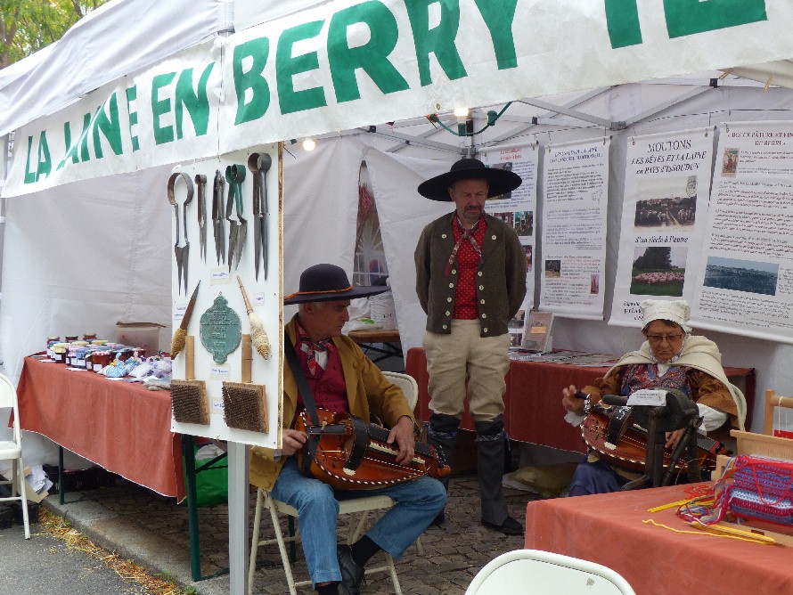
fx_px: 1146
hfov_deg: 38.2
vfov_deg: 29.1
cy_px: 298
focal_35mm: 50
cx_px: 396
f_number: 3.2
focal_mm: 9.1
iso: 100
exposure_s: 1/125
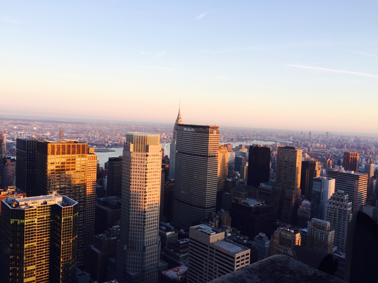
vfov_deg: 48.2
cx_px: 189
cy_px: 142
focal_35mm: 29
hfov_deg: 61.7
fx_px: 317
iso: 32
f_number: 2.2
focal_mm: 4.15
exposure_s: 1/184
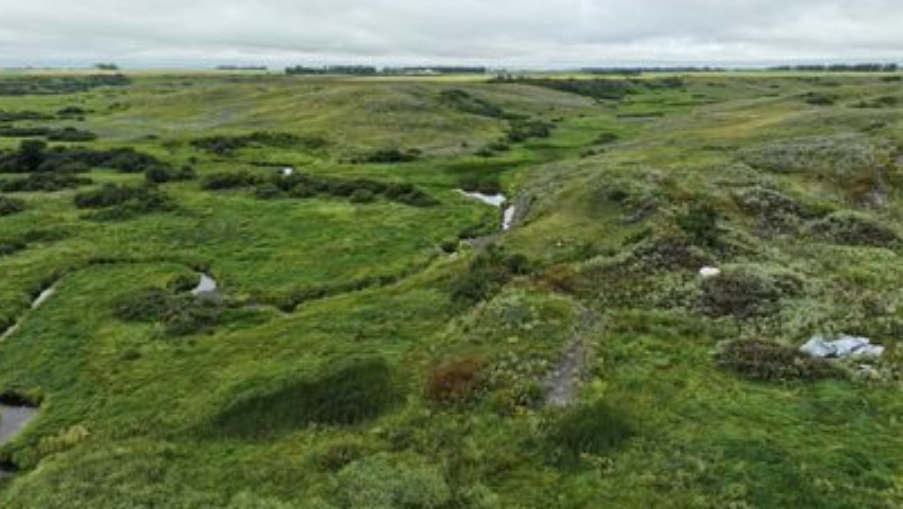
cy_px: 239
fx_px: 671
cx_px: 453
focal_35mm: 28
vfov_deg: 41.5
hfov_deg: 67.9
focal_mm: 12.29
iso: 160
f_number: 2.8
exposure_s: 1/800
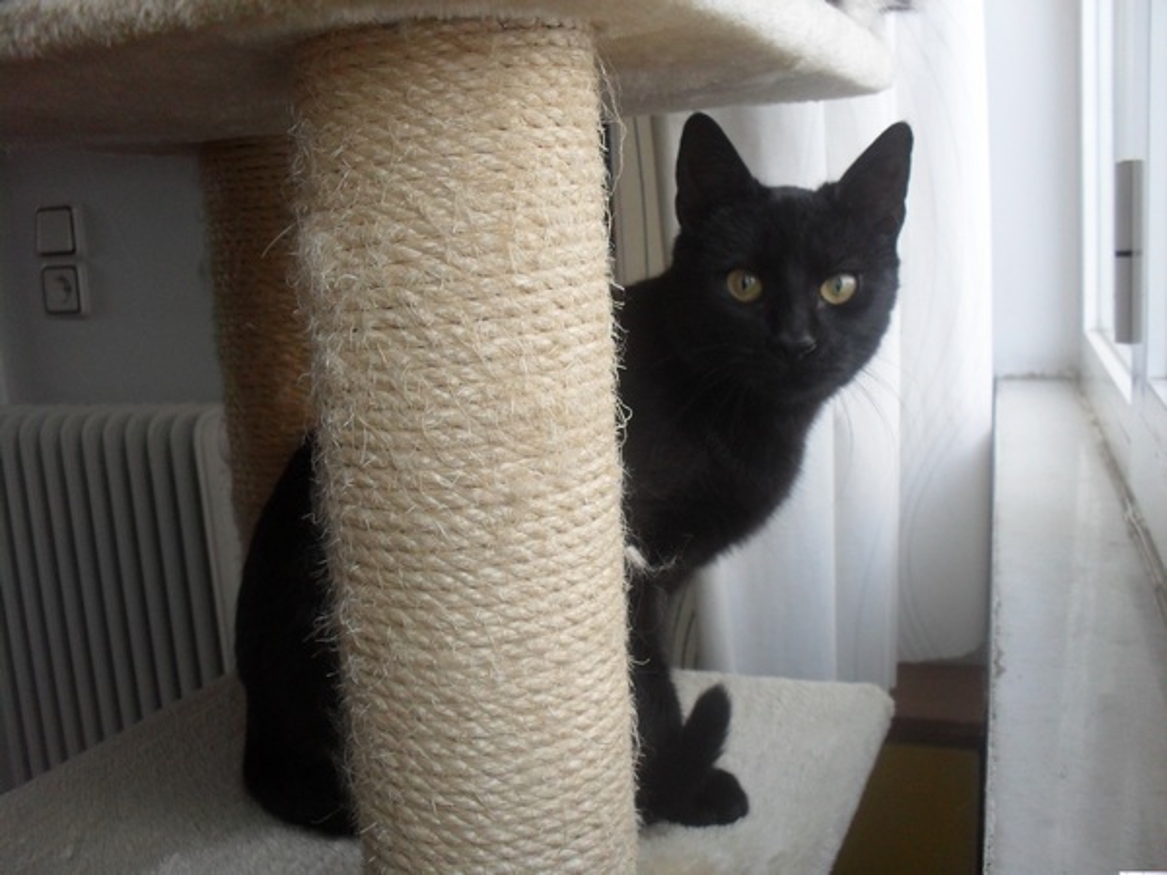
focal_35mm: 35
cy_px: 438
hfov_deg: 52.6
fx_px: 1180
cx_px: 584
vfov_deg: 40.7
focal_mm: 6.3
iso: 160
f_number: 3.2
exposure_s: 1/30
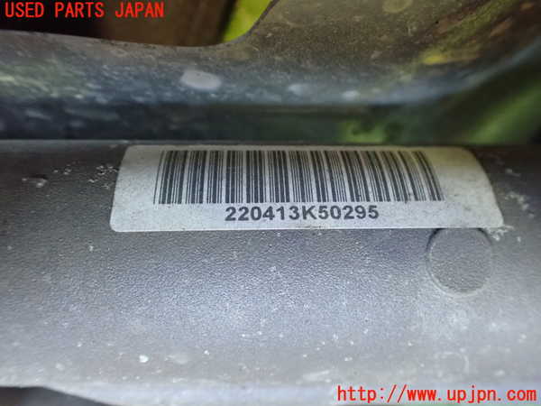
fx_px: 469
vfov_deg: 46.8
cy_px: 203
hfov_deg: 60.0
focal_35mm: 30
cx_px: 270
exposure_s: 1/30
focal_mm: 5.4
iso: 1250
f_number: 2.3
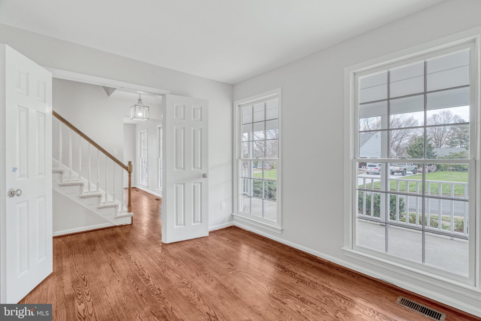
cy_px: 160
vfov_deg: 73.7
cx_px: 240
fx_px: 214
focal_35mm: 16
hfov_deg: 96.7
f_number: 7.1
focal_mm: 16
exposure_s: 1/13
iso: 1250
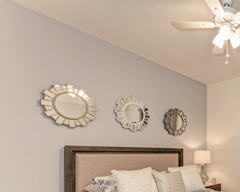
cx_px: 245
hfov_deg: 50.5
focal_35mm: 27
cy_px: 150
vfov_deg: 50.4
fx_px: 192
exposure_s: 1/3.33
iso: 100
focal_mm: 14
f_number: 7.1
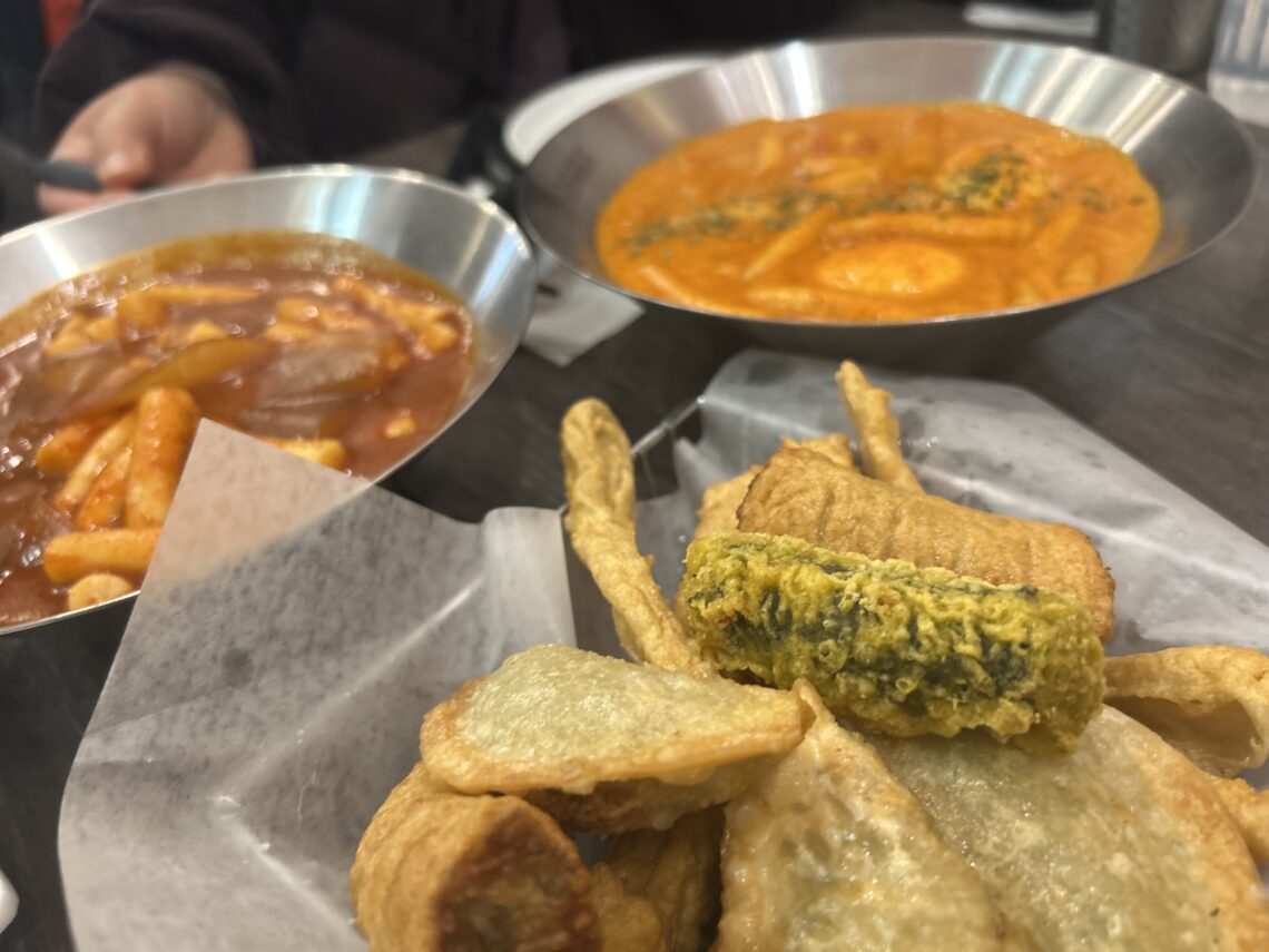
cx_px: 634
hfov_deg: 67.3
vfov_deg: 53.1
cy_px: 476
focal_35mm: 26
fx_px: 953
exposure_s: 1/60
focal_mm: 5.7
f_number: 1.5
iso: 200
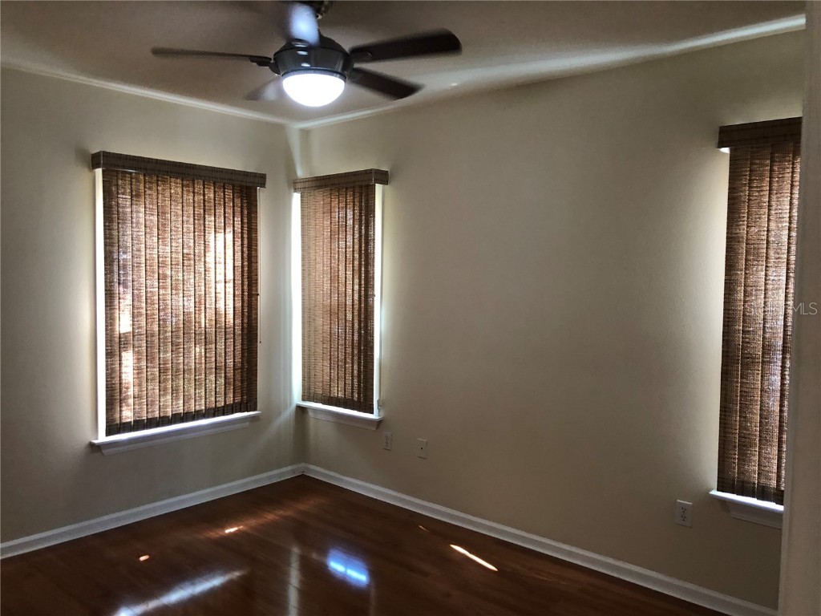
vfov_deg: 49.7
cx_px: 410
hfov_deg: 63.4
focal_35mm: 28
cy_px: 308
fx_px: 664
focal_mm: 4
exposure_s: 1/15
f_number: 1.8
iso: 64
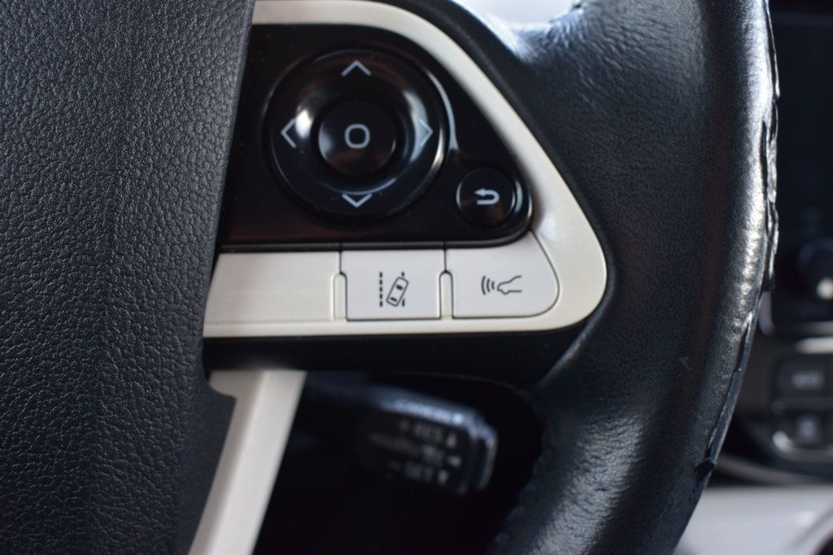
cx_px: 416
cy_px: 278
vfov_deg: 36.8
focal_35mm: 36
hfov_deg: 53.1
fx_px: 833
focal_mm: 24
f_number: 6.3
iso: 400
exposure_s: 1/15
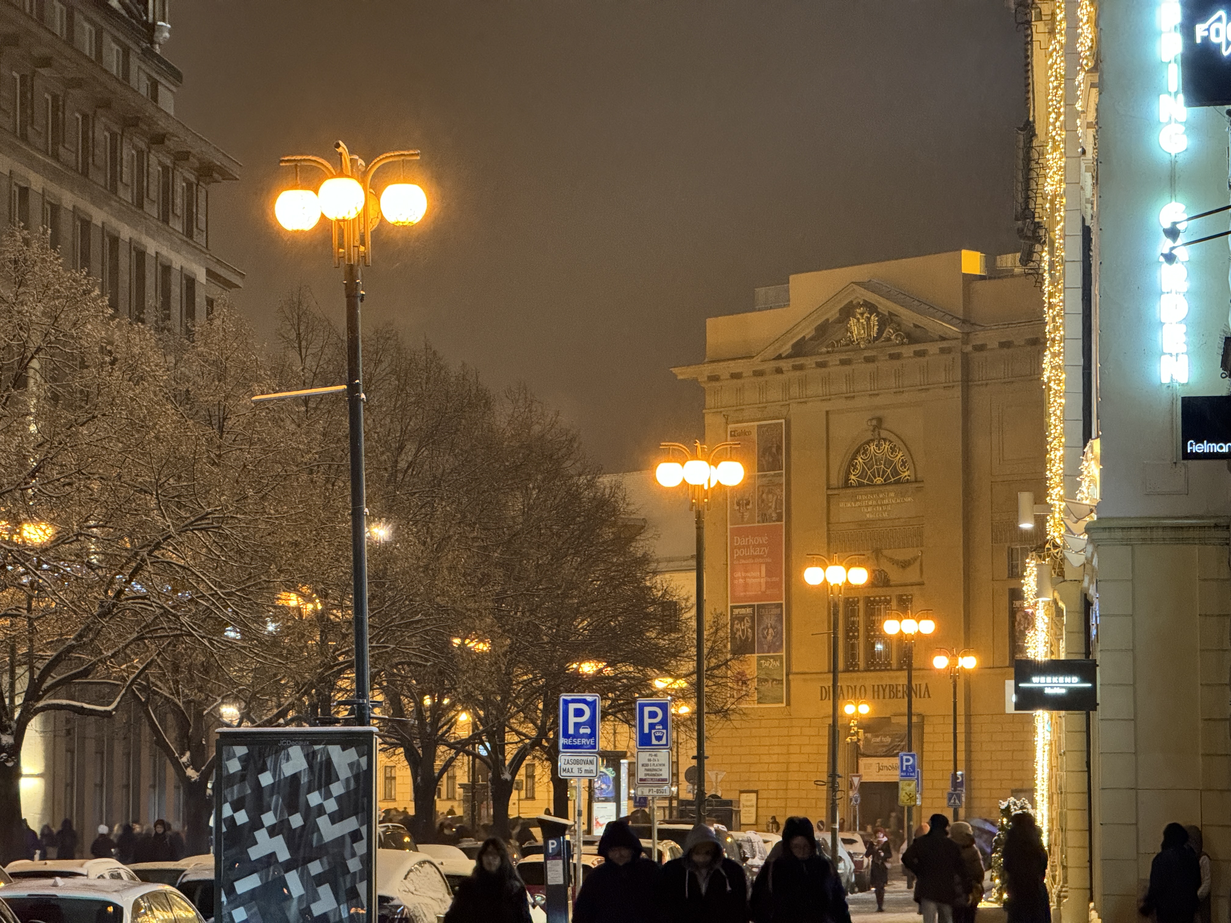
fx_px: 4267
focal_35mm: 120
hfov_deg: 16.4
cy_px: 462
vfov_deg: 12.3
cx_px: 616
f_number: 2.8
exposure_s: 1/25
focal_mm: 15.66
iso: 1000
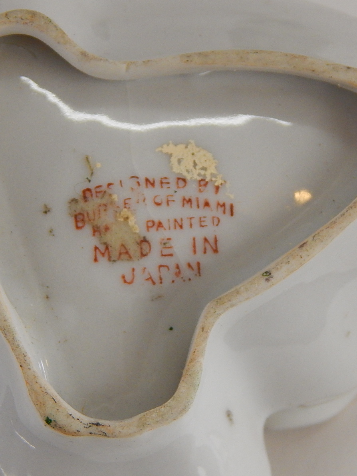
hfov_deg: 9.7
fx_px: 2104
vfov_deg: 12.9
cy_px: 237
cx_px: 173
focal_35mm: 153
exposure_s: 1/100
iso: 400
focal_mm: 20.5
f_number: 4.6
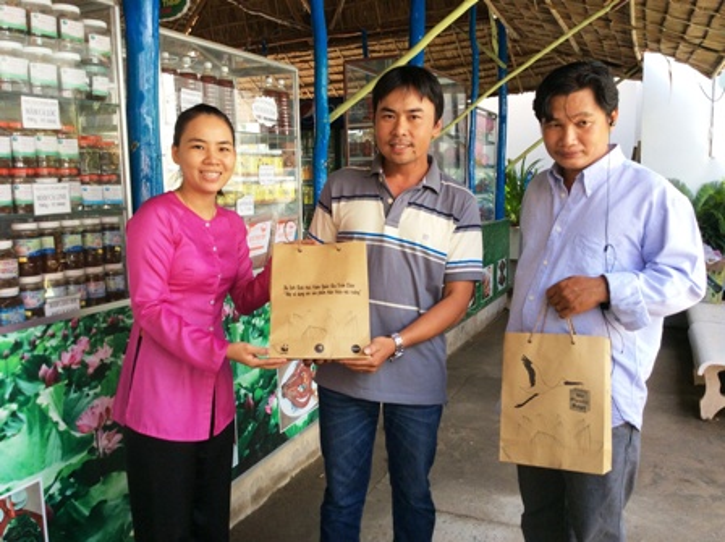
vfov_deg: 42.9
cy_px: 271
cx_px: 362
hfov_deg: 55.4
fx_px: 690
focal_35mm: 33
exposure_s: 1/120
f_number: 2.4
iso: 50
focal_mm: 3.3
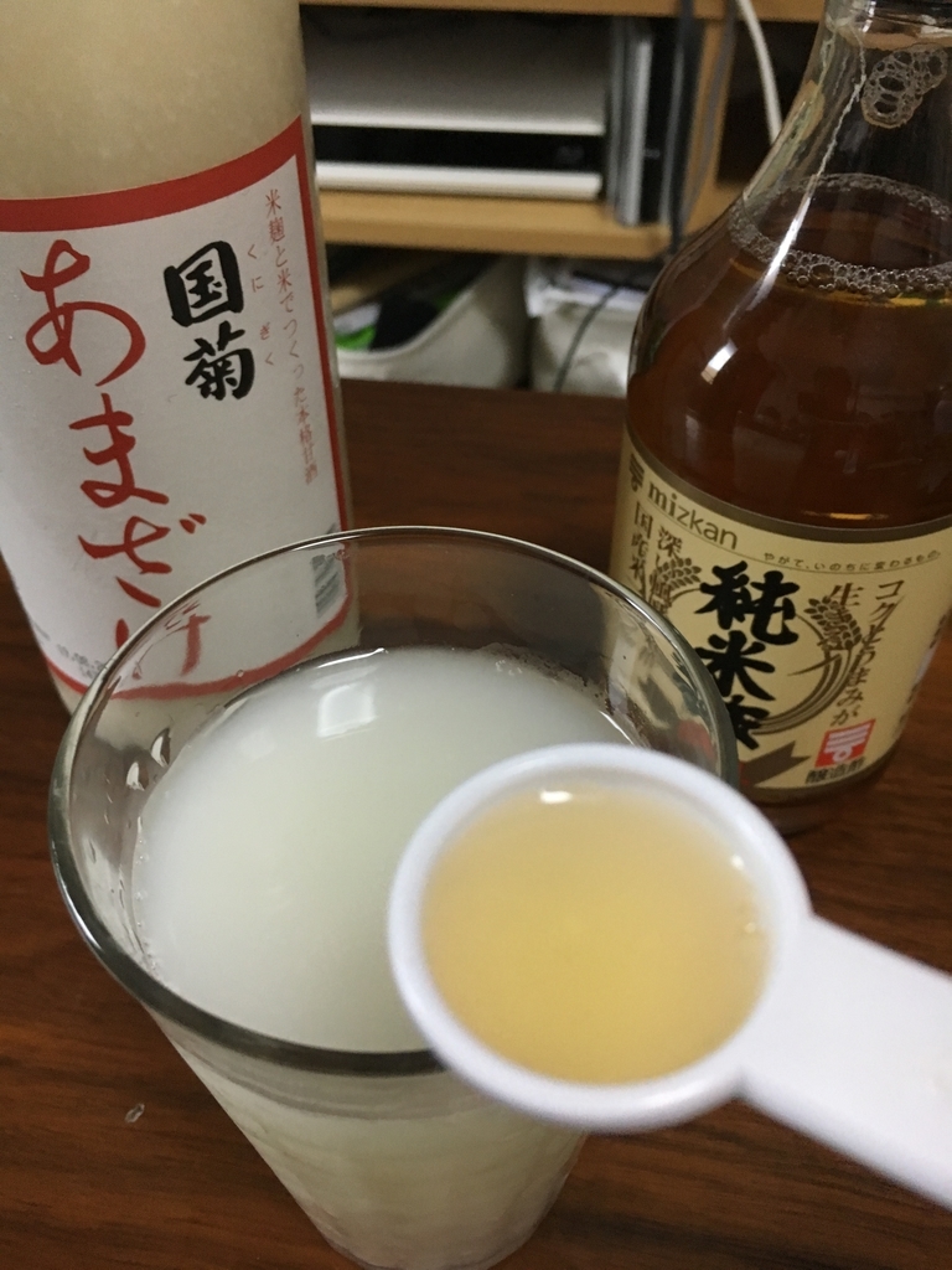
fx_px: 1063
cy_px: 635
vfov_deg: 61.7
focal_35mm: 29
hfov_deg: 48.2
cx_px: 476
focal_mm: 4.15
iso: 160
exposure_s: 1/30
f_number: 2.2
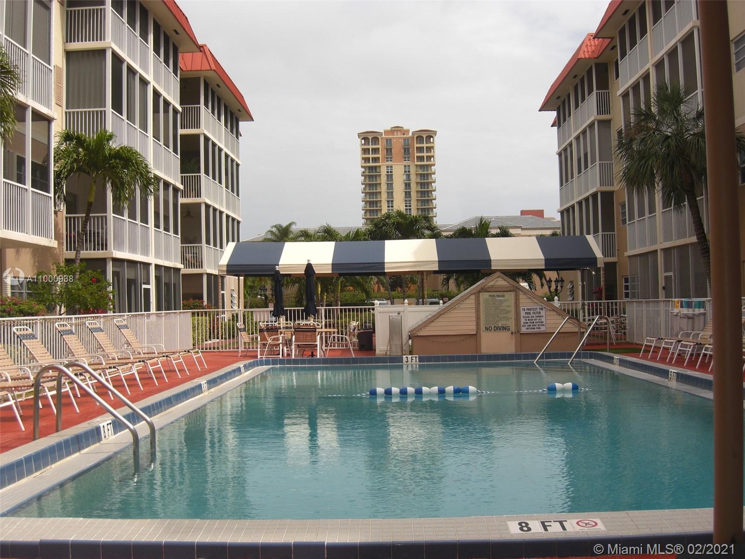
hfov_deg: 49.0
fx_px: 818
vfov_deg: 37.7
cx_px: 372
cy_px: 280
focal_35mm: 38
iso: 80
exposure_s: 1/250
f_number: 8
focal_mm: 7.9
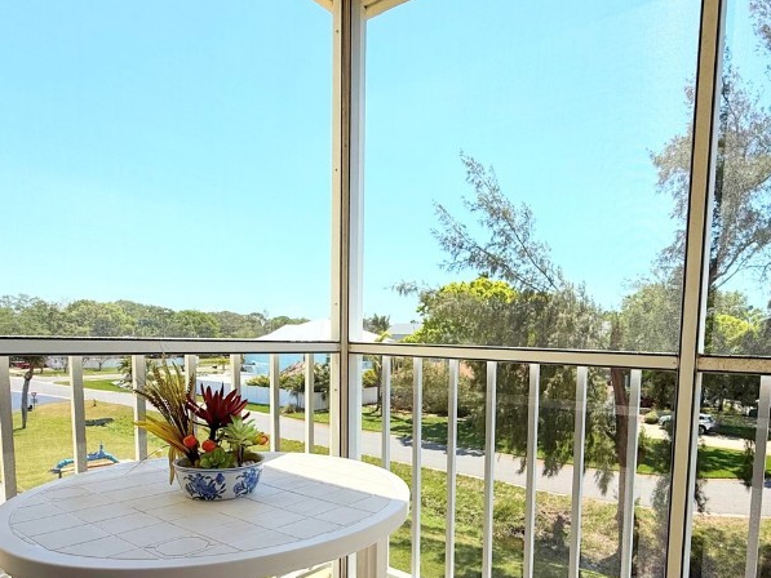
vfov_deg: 55.6
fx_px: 535
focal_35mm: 24
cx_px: 451
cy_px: 387
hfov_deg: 71.1
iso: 50
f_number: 2.2
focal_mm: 2.22
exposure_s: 1/1464
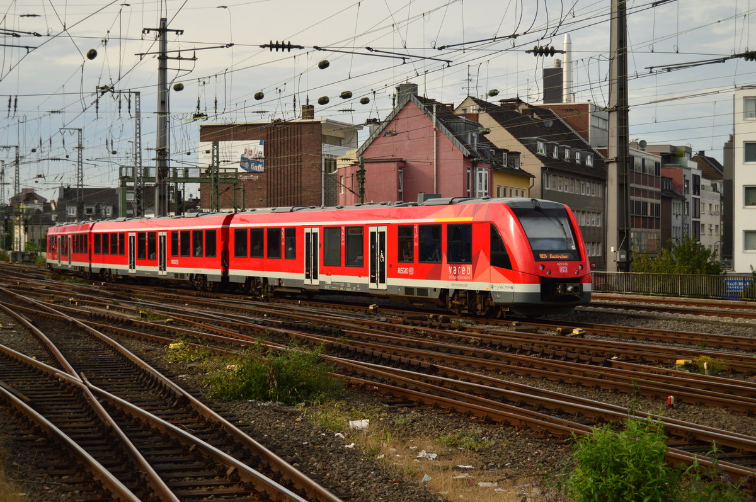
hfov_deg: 29.9
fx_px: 1416
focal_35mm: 68
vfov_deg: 20.1
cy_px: 251
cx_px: 378
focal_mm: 45
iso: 200
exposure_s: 1/800
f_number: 5.6
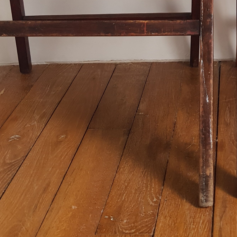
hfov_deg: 23.8
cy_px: -88
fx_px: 542
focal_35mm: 70
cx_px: 227
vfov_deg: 21.7
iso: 80
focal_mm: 4.2
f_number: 1.7
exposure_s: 1/50
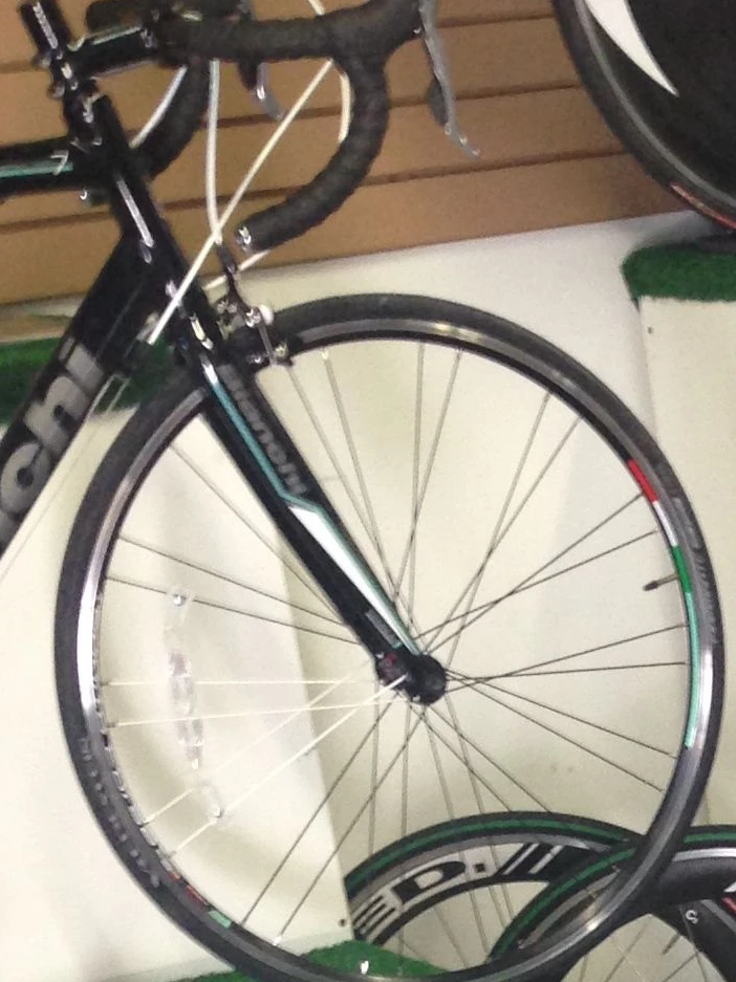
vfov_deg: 15.2
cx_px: 1240
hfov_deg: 12.0
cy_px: 1674
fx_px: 3262
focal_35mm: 115
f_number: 2.4
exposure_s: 1/20
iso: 125
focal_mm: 4.12
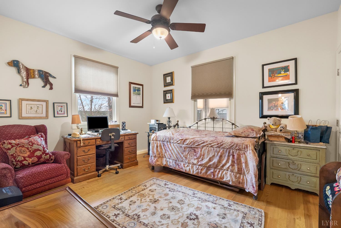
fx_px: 152
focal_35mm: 16
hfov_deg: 96.7
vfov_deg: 73.8
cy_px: 114
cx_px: 170
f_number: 8
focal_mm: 16
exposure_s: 1/2
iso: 1250
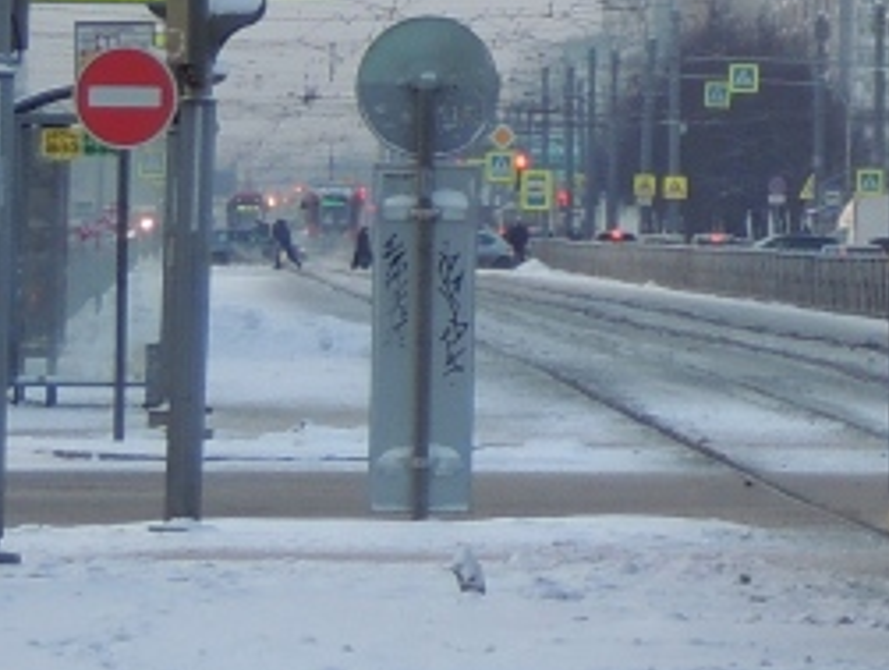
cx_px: 1782
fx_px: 12885
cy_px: -461
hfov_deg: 3.9
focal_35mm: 501
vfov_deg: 3.0
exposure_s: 1/100
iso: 100
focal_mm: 18.7
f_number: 4.2
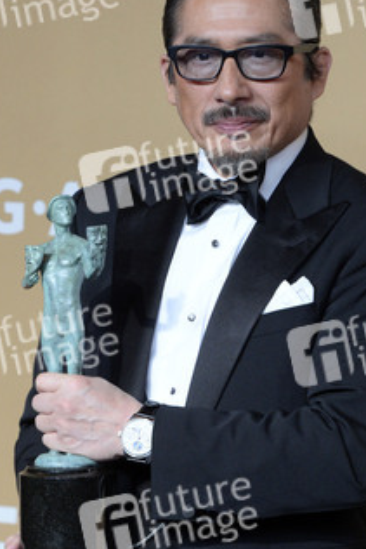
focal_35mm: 209
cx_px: 219
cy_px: 259
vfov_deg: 9.8
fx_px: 3184
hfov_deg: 6.6
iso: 2500
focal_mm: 165
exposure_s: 1/250
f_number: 6.3
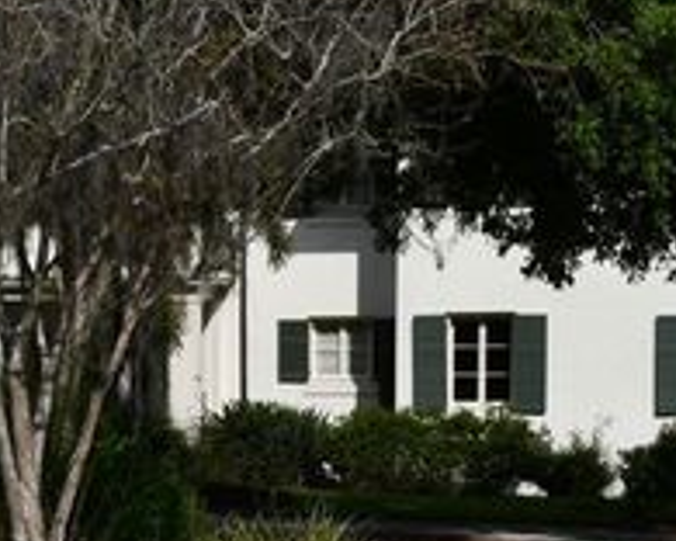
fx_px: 3201
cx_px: -35
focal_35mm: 160
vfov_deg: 9.5
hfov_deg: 11.9
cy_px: 642
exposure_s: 1/400
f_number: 10
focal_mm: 26
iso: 100
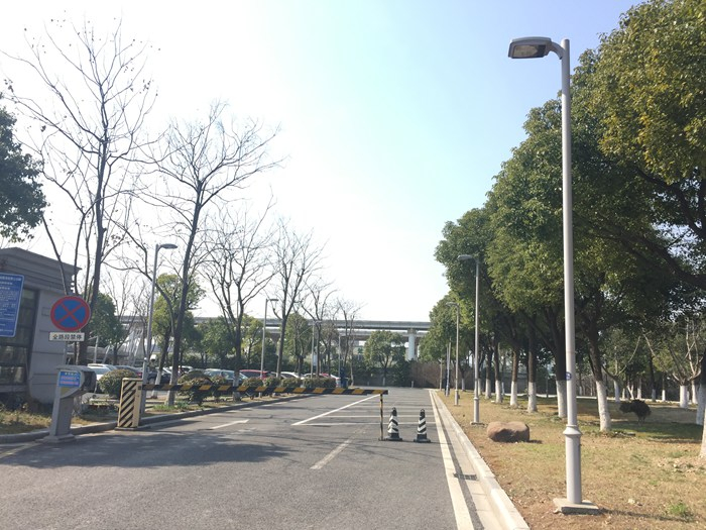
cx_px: 353
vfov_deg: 48.2
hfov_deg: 61.7
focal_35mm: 29
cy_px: 265
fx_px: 591
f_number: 2.2
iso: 32
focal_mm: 4.15
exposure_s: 1/824
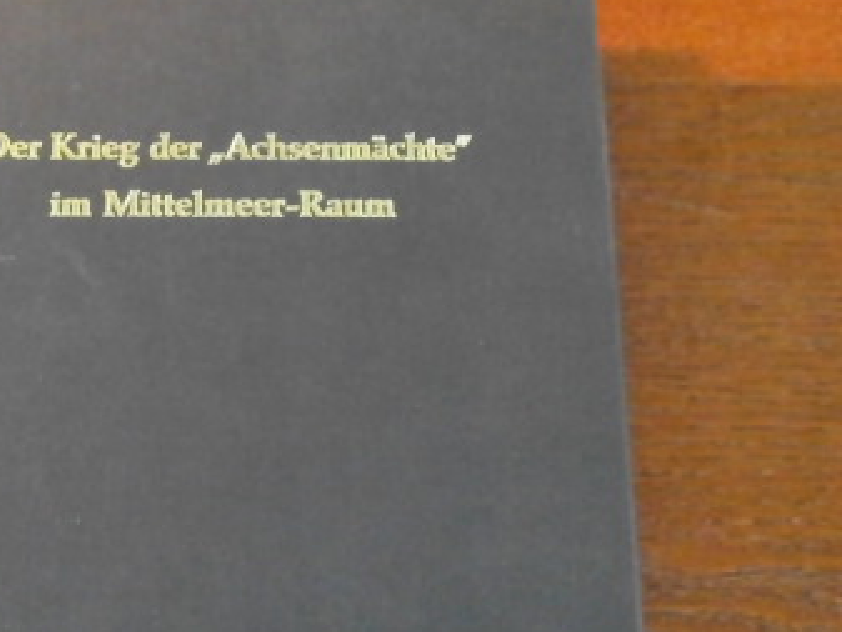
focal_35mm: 74
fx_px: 1801
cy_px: 365
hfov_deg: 26.0
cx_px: 202
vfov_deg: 19.9
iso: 1250
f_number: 3.4
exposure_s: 1/15
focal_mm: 6.9
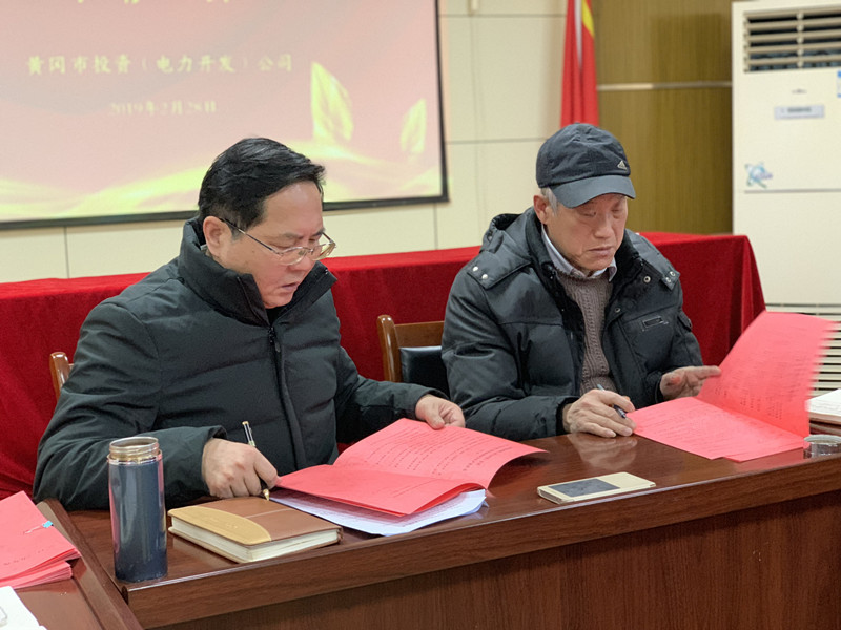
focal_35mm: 52
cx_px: 420
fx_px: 1263
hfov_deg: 36.8
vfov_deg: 28.0
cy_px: 315
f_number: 2.4
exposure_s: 1/25
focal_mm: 6
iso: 500
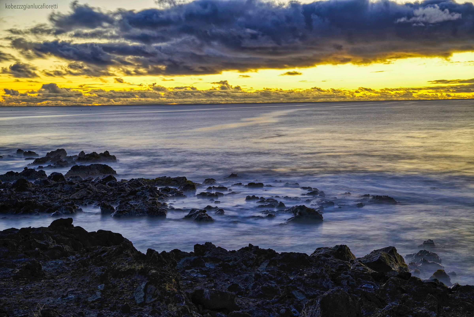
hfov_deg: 34.5
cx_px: 237
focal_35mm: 58
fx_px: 764
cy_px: 158
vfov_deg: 23.4
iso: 100
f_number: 8
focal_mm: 58
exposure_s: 20
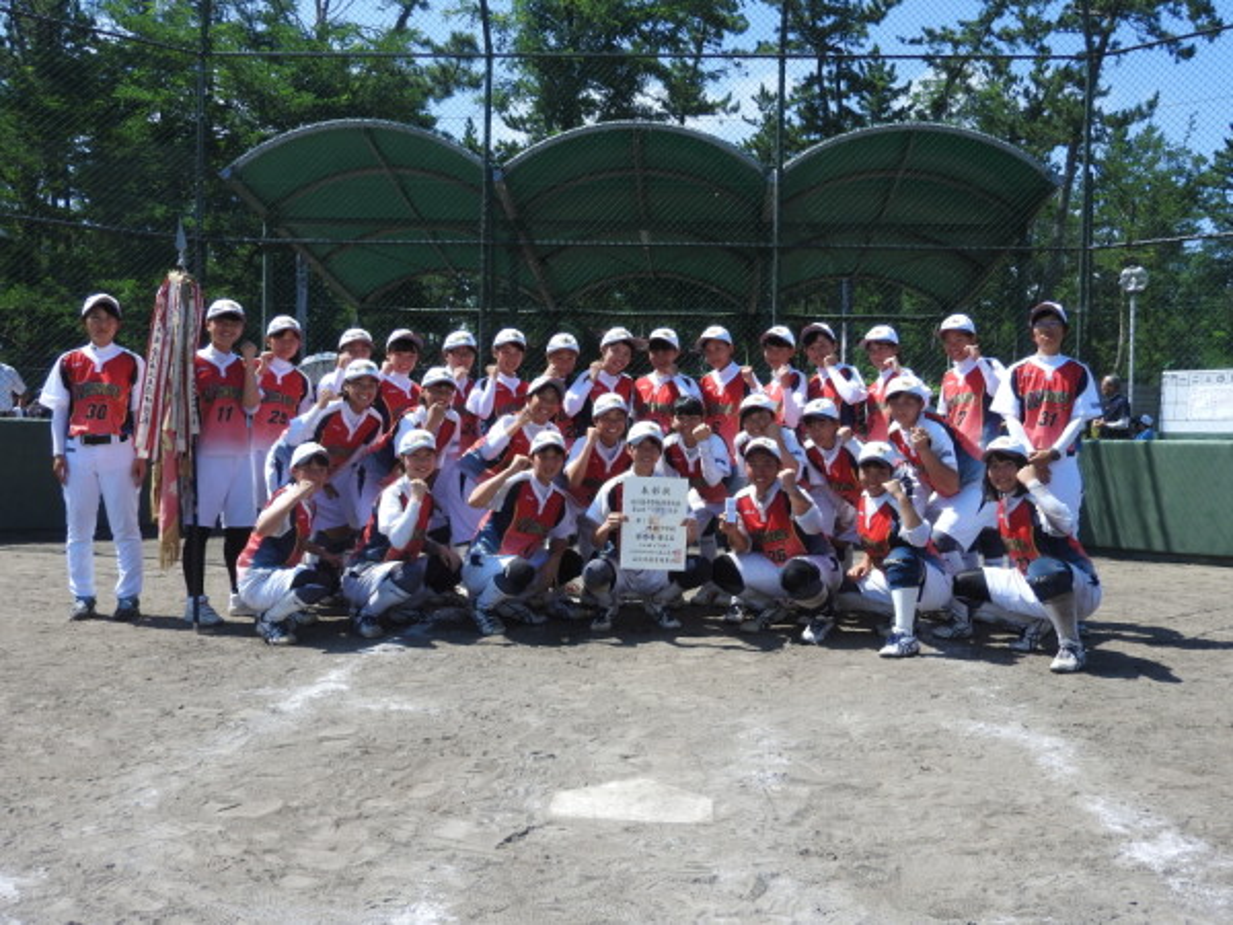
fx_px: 1247
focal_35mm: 35
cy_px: 462
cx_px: 616
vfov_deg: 40.7
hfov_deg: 52.6
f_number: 3.8
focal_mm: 6.3
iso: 100
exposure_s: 1/800
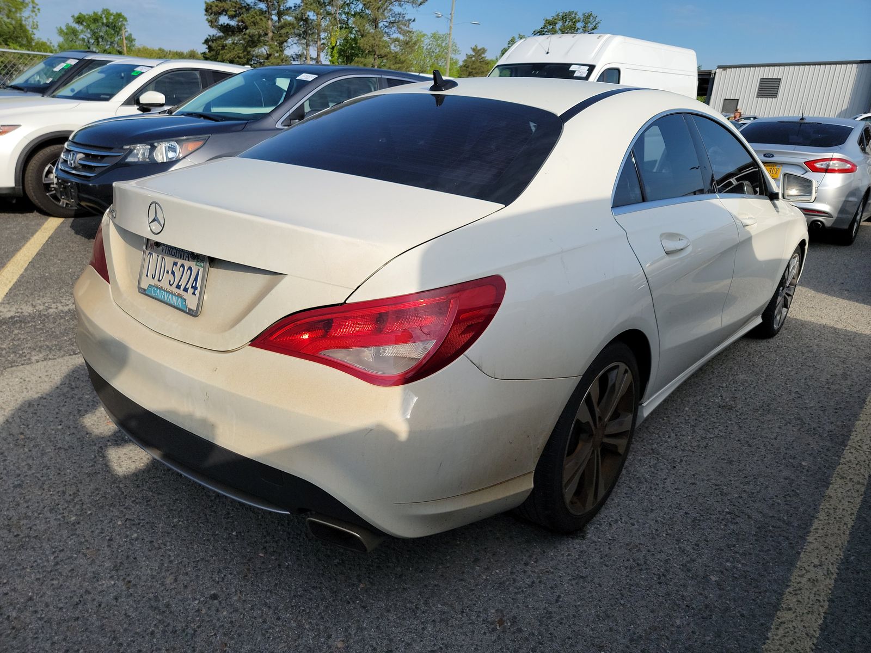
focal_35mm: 24
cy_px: 326
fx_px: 604
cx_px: 436
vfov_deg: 56.8
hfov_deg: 71.6
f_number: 1.8
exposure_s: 1/1024
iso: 50
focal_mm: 6.7
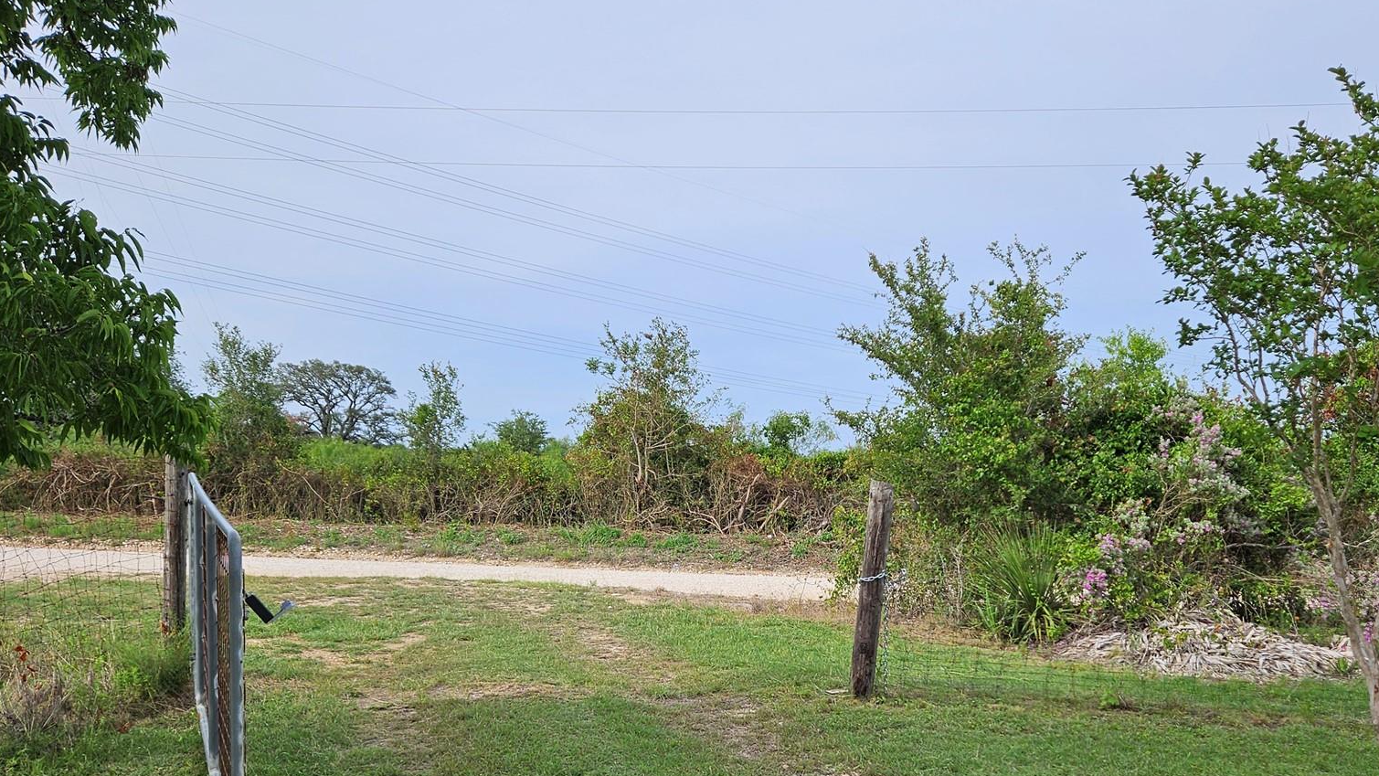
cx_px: 773
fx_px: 1243
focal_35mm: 34
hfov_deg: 57.9
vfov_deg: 33.8
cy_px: 606
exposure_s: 1/1829
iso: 25
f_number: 1.8
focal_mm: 5.4
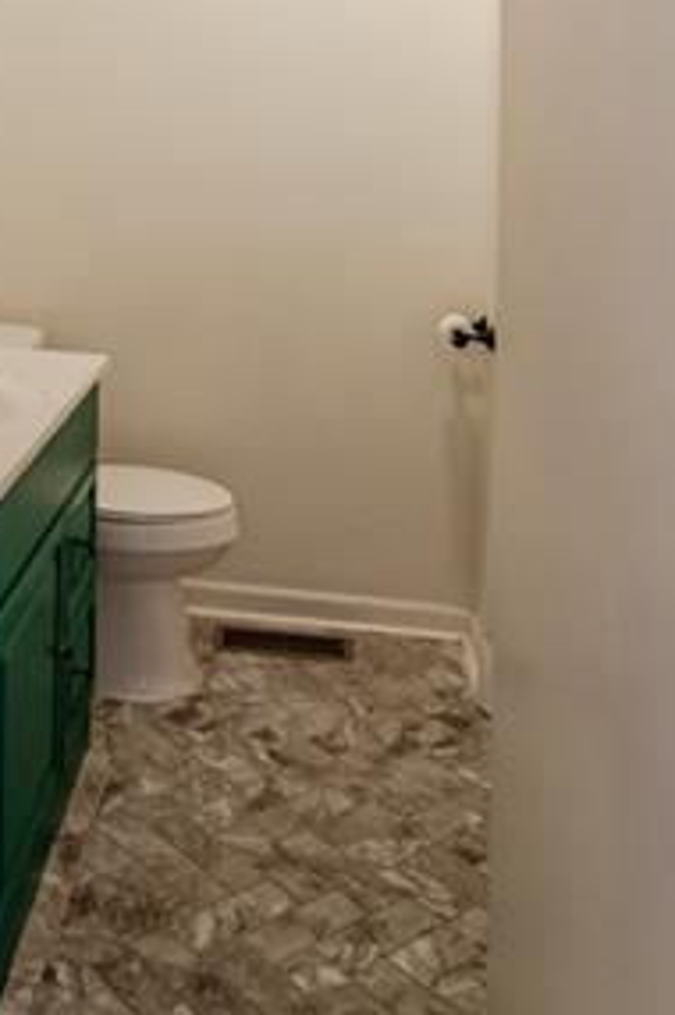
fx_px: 1212
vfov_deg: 41.9
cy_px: 106
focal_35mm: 43
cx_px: 30
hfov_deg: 29.4
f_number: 2.8
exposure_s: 1/160
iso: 1250
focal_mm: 16
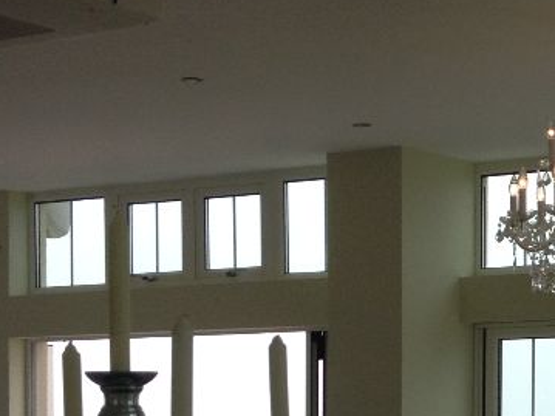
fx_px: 1875
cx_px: 625
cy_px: 526
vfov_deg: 12.3
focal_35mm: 117
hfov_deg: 16.3
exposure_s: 1/876
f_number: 2.4
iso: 50
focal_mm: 4.28
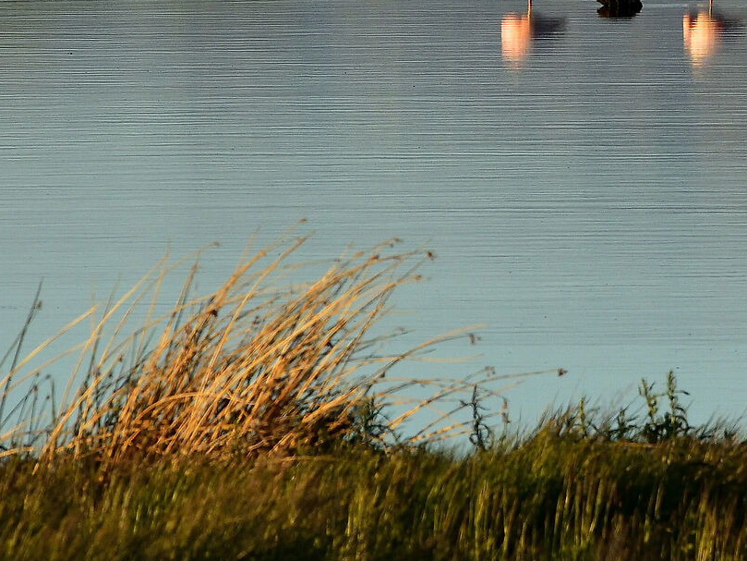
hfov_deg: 1.5
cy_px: -175
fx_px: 27691
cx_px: 622
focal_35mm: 1283
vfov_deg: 1.2
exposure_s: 1/1000
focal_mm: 300
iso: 720
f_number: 8
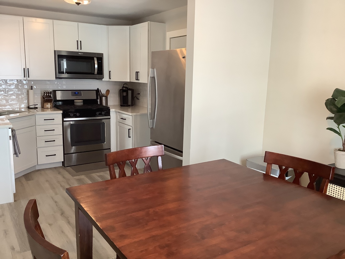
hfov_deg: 58.4
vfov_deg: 45.4
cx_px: 172
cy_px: 130
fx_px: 309
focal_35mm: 31
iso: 160
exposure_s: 1/60
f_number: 2.4
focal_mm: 3.3
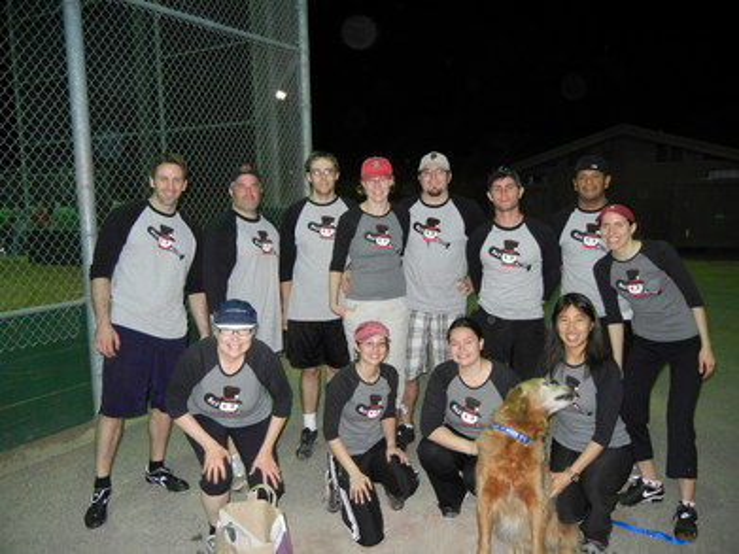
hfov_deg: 60.0
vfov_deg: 46.8
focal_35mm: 30
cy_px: 277
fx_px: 640
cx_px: 370
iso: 764
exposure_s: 1/30
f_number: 3.5
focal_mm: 5.4
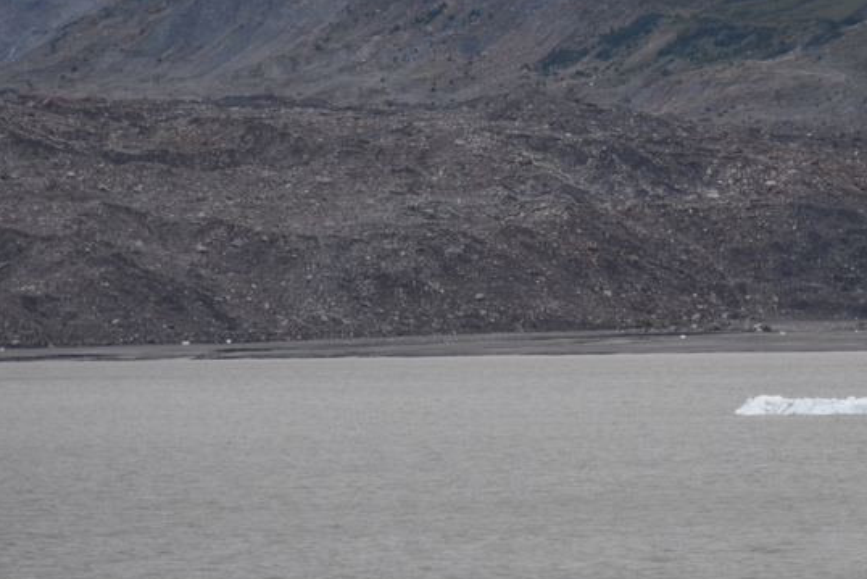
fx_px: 10888
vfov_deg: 3.0
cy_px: -102
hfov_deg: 4.6
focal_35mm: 452
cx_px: 664
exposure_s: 1/400
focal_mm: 190
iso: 220
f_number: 5.6
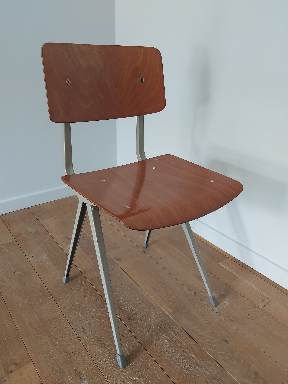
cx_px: 144
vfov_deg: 67.3
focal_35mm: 26
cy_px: 192
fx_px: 288
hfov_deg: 53.1
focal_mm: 3.92
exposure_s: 1/50
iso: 80
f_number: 1.7
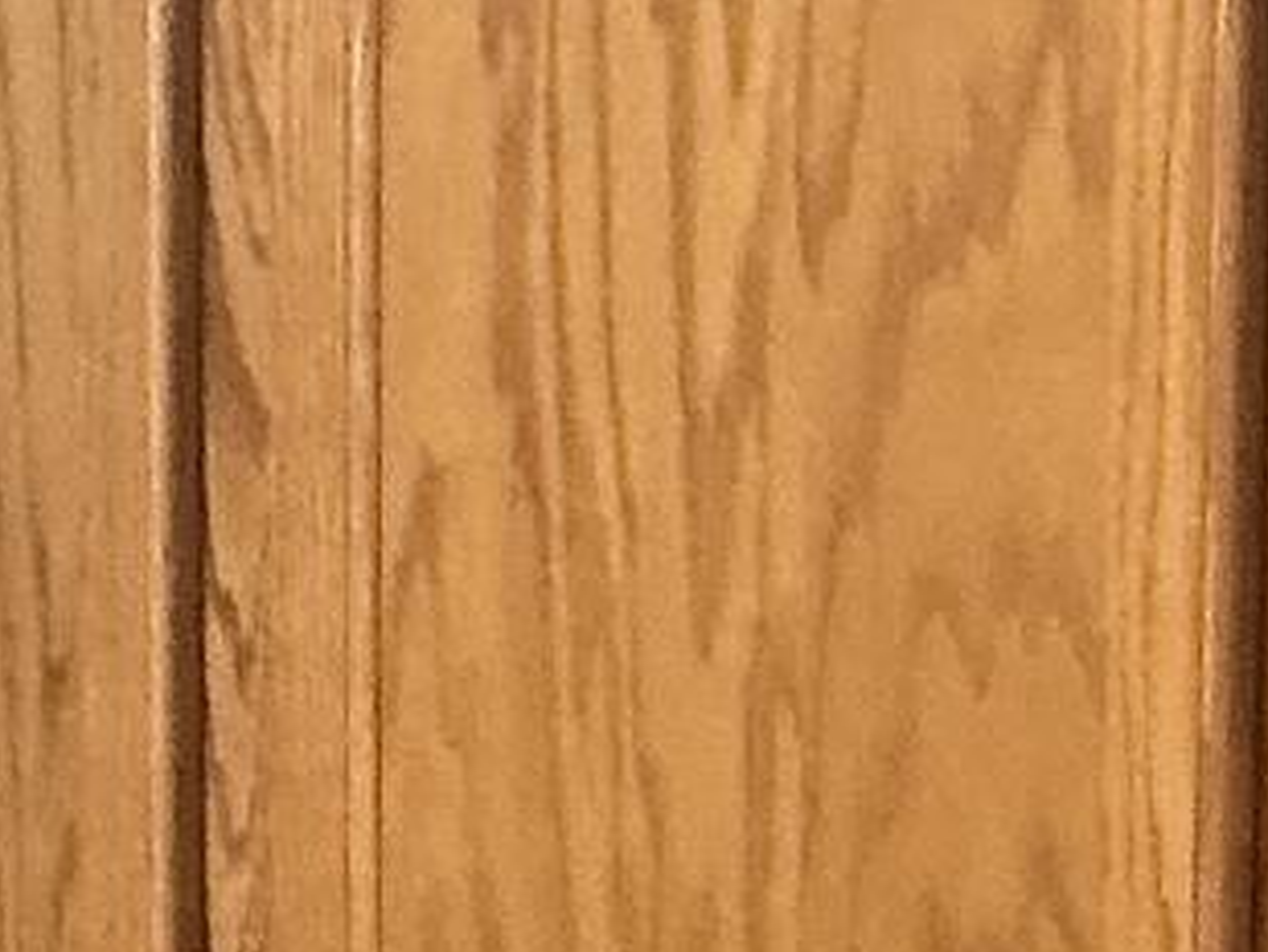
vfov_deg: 7.0
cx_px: 566
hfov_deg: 10.3
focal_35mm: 192
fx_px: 7036
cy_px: 2844
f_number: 1.8
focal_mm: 3
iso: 160
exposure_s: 1/60
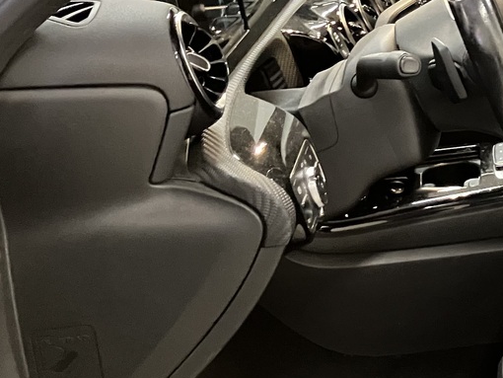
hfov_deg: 21.6
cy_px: 118
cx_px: 702
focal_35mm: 79
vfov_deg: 18.6
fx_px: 1148
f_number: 1.8
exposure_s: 1/28
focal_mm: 3.99
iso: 640
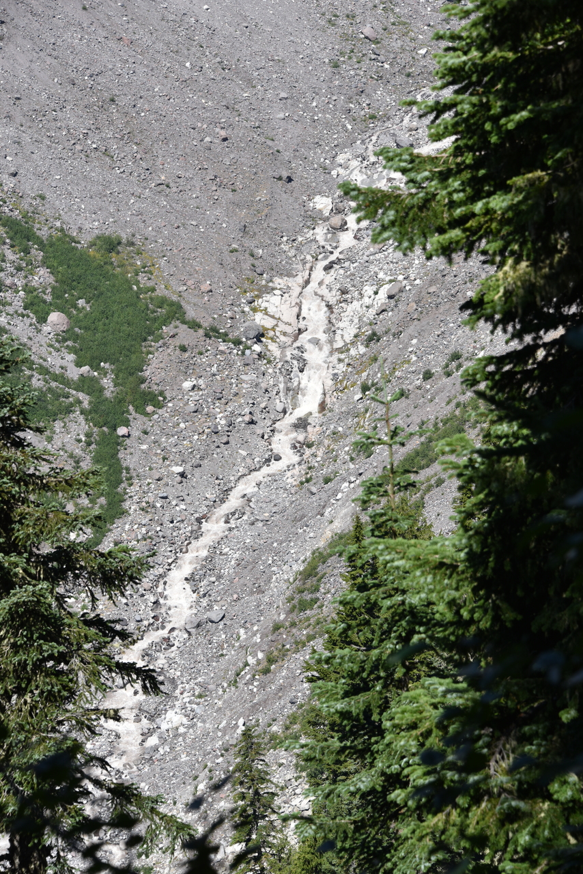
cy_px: 437
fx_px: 2719
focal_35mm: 112
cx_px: 292
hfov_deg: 12.2
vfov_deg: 18.3
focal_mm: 112
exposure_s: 1/250
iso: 100
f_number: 8
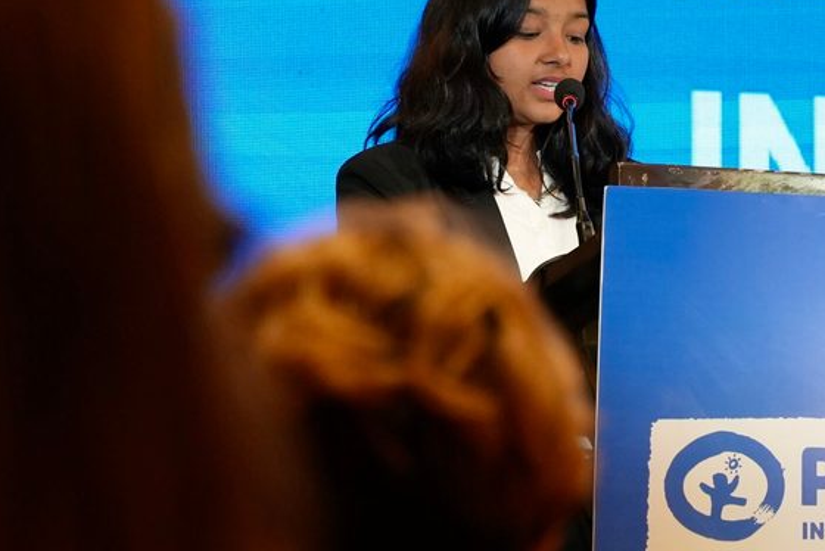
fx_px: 2935
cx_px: 720
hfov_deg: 15.8
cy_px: 206
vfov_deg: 10.7
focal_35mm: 128
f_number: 3.5
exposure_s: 1/100
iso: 1250
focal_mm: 70
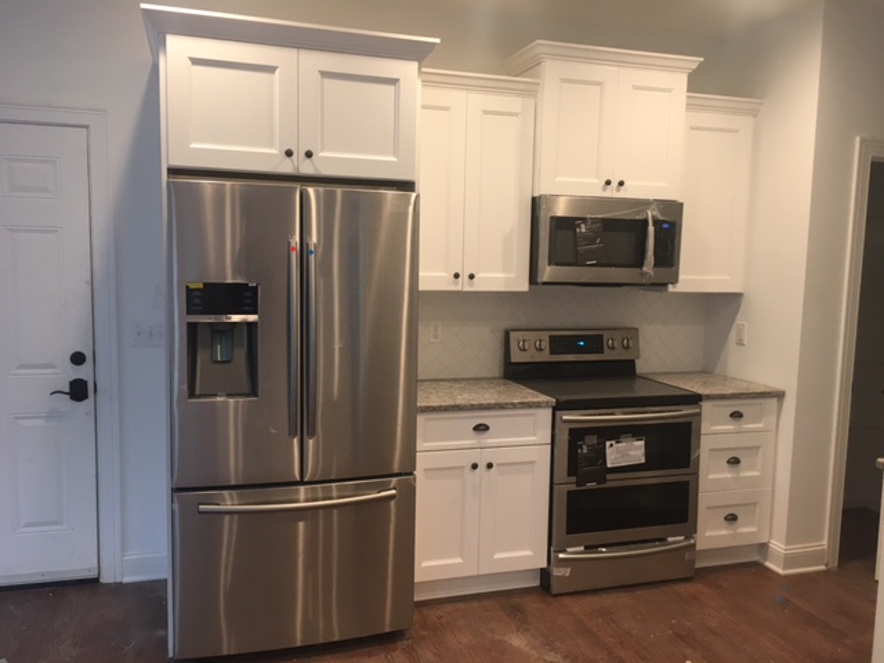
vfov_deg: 48.2
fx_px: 741
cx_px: 442
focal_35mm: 29
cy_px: 332
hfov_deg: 61.7
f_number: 2.2
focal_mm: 4.15
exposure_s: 1/30
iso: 80
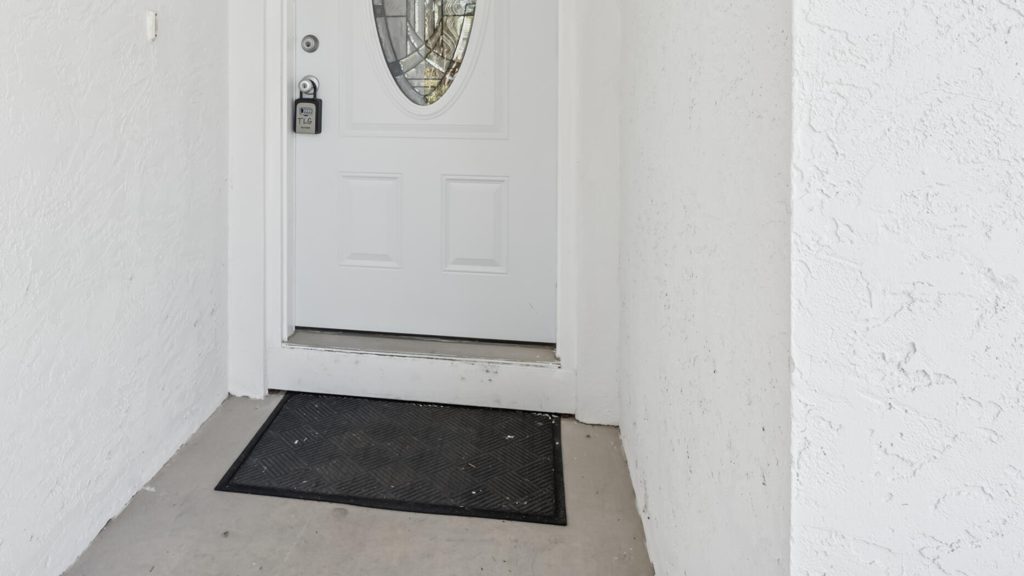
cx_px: 415
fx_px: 733
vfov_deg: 39.8
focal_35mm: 27
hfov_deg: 69.2
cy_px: 57
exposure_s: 1/20
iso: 100
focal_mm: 16
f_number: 9
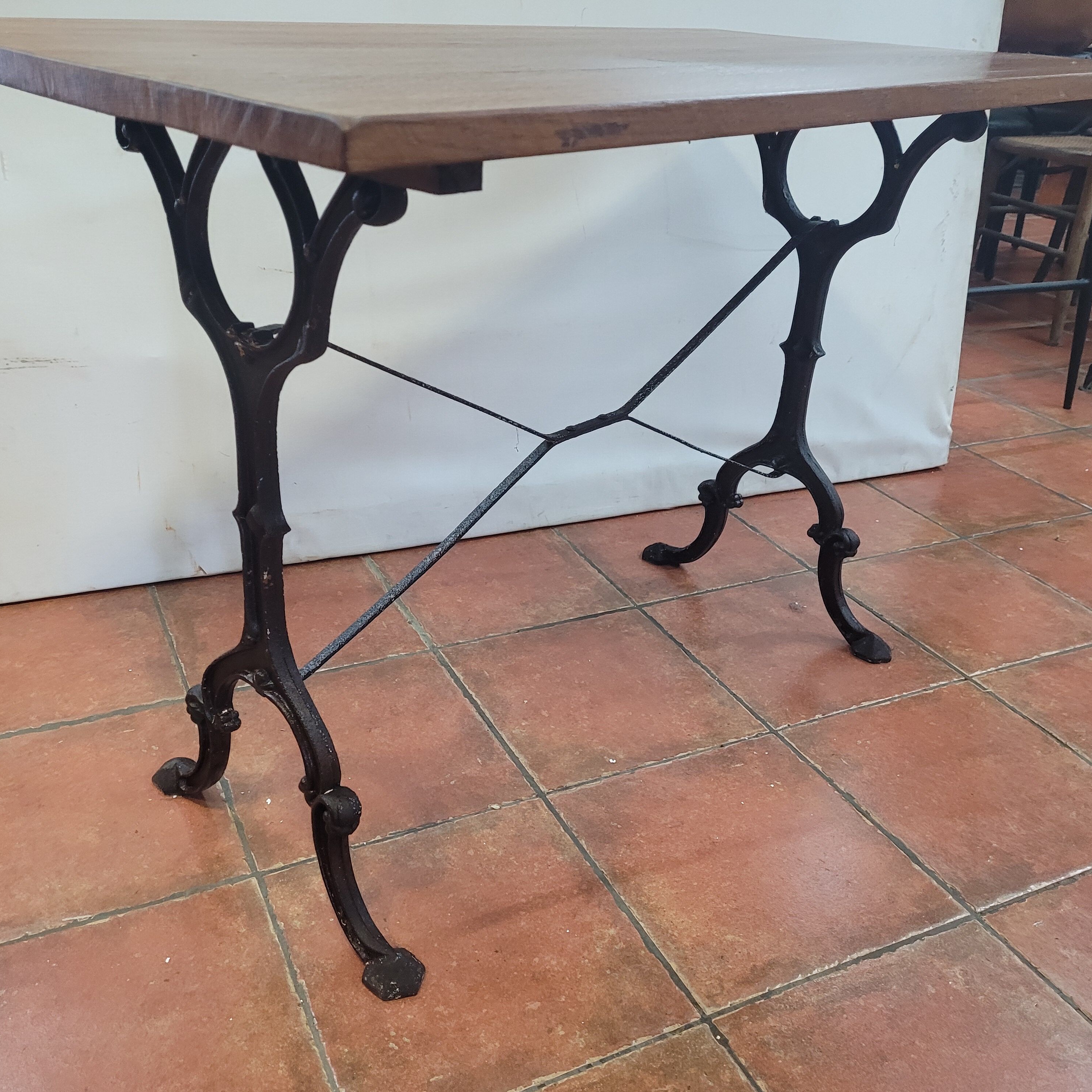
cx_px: 523
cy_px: 549
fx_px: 1106
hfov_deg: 52.5
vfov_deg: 52.5
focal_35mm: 31
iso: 320
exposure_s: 1/50
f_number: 1.8
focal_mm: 5.4
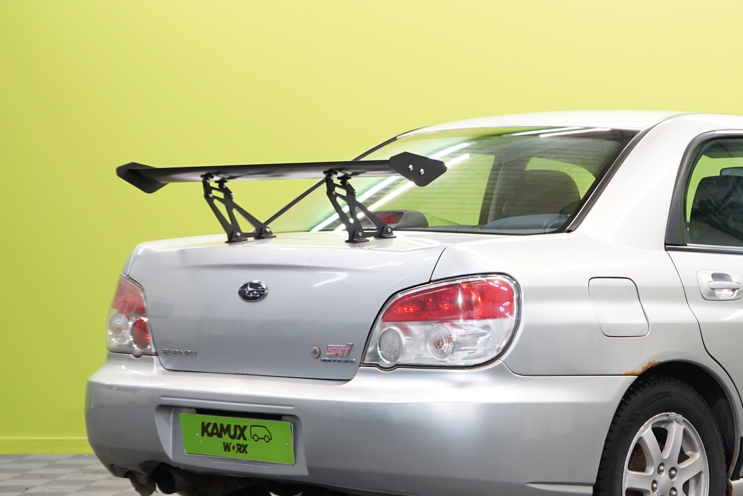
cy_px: 325
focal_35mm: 103
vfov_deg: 13.3
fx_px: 2126
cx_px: 594
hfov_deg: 19.6
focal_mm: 61
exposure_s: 1/25
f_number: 5.6
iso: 640
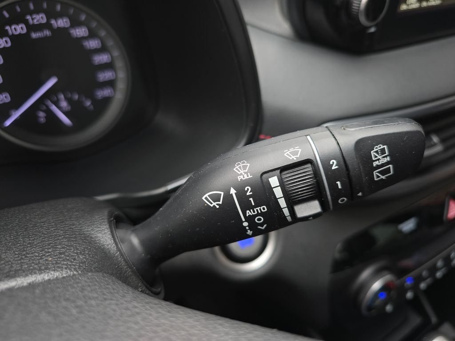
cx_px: 228
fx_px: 302
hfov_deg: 73.9
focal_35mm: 23
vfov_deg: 58.9
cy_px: 170
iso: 80
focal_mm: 6.3
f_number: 1.7
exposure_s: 1/65.3
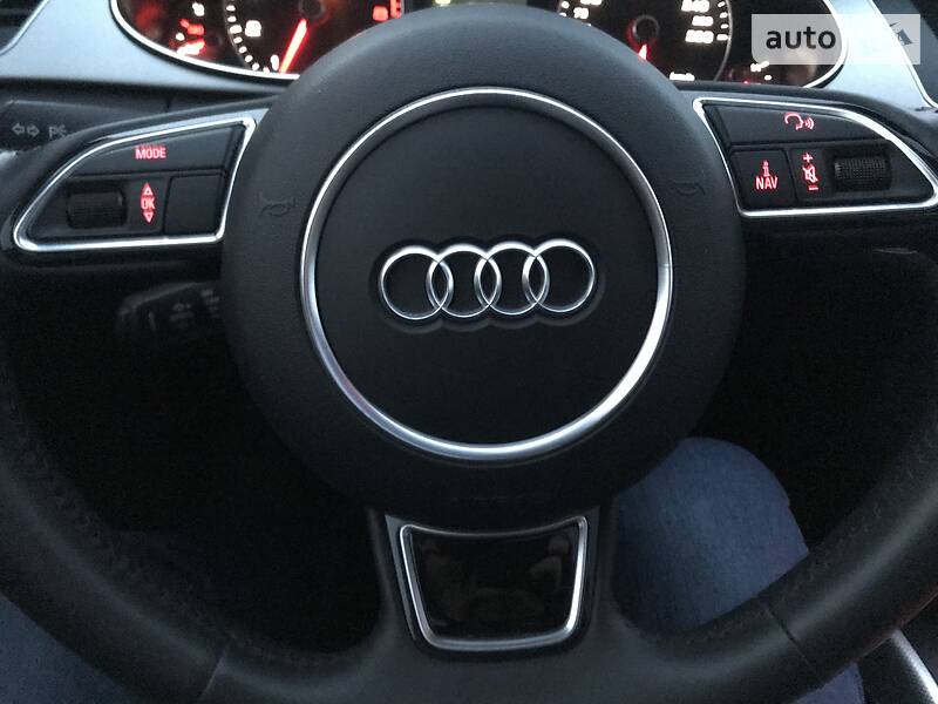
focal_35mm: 28
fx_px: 759
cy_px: 352
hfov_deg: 63.4
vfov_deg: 49.7
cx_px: 469
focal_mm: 4
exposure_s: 1/4
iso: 640
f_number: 1.8
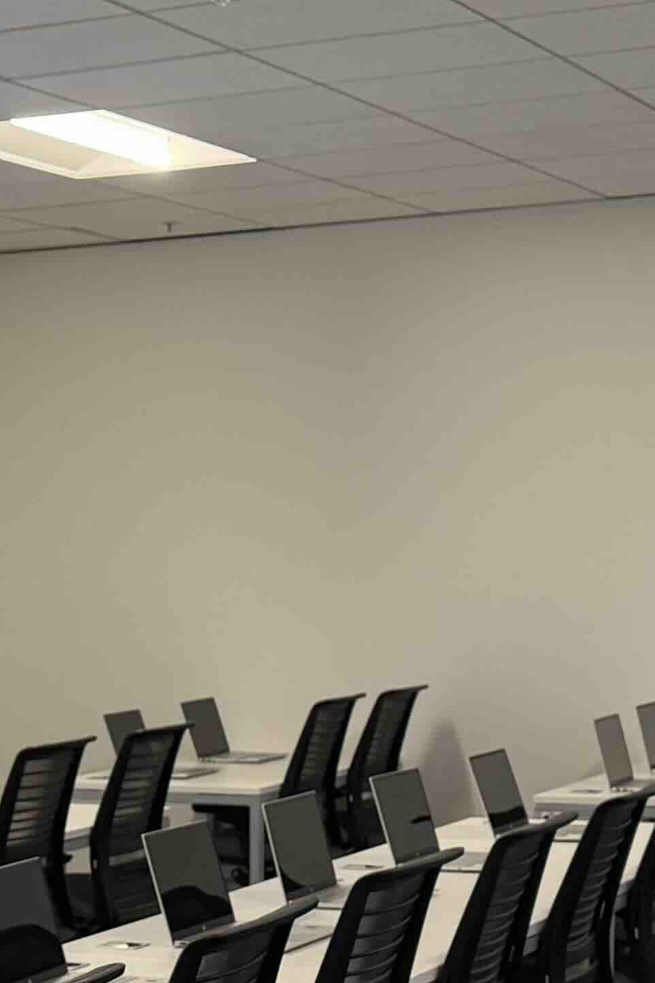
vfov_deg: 20.3
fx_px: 2702
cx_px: -301
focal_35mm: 99
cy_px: 818
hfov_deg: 13.1
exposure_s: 1/115
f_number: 1.78
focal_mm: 6.76
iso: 160
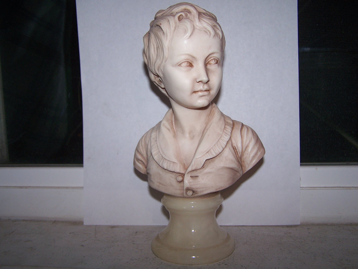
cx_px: 179
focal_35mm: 38
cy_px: 134
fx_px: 393
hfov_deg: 49.0
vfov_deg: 37.7
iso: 80
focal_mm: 6.3
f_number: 2.8
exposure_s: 1/60
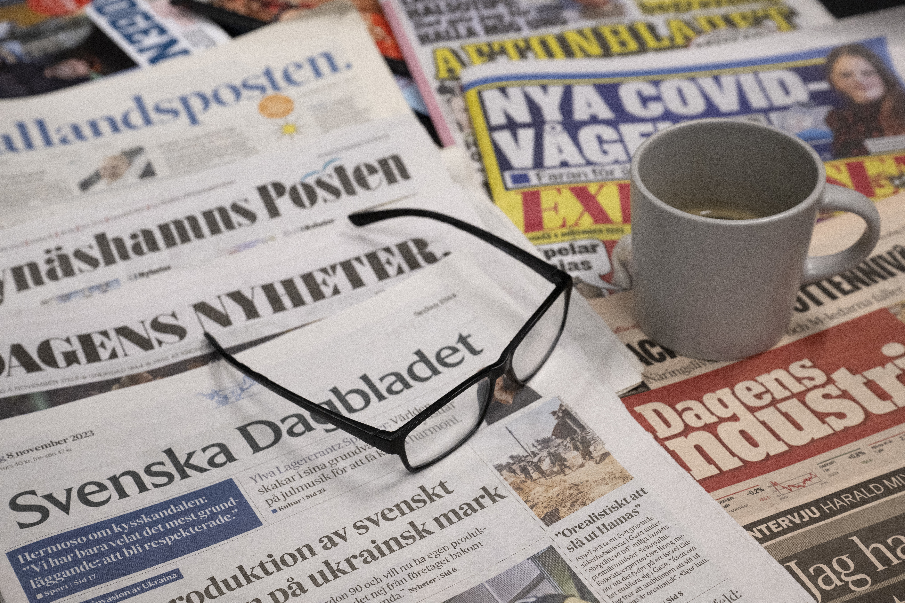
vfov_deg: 20.9
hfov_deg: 31.0
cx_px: 452
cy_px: 302
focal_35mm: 65
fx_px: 1634
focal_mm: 65
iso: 3200
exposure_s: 1/100
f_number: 7.1
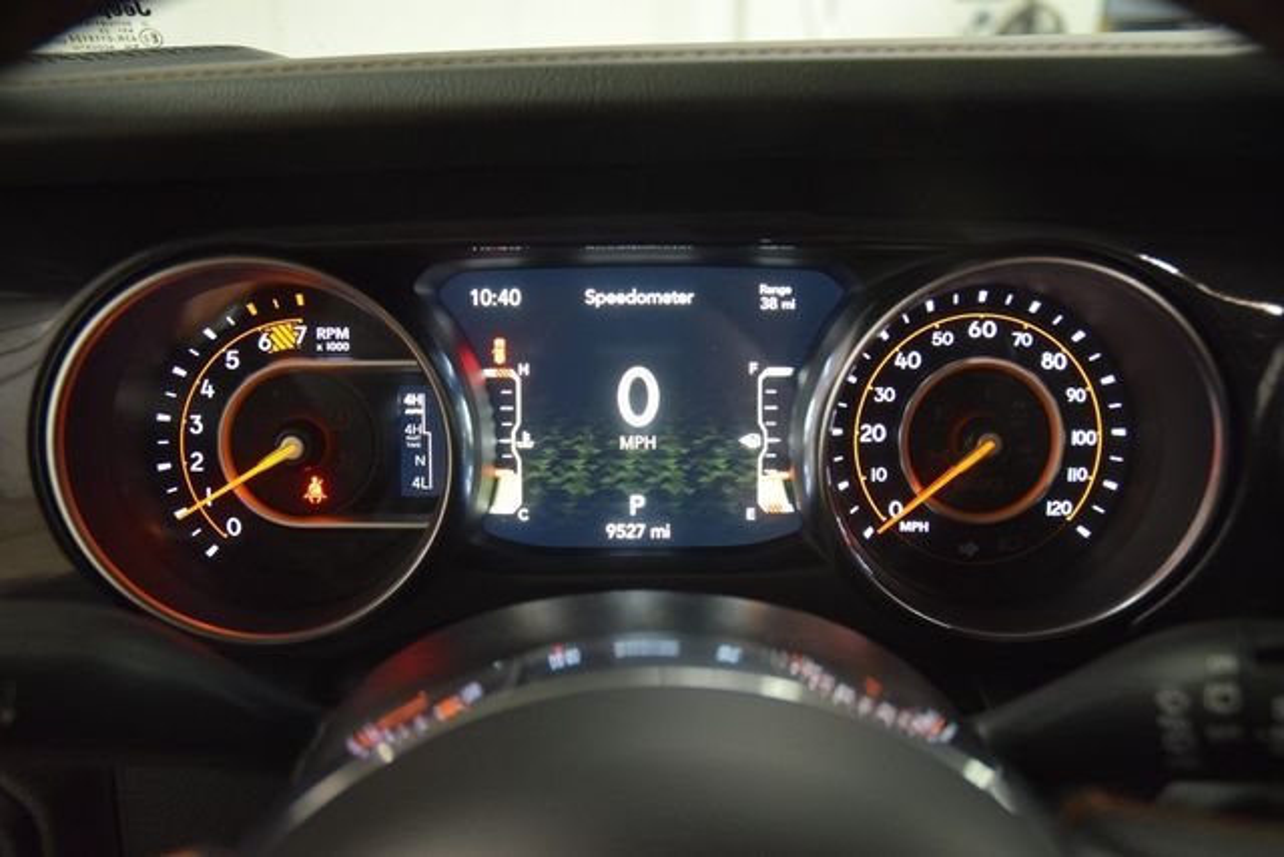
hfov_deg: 51.3
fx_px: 1338
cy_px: 428
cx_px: 642
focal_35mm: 38
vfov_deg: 35.5
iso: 2200
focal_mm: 25
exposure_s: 1/60
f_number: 3.8
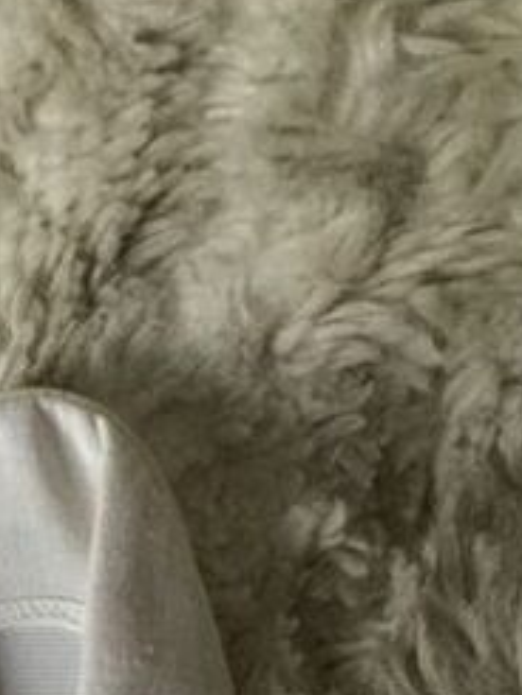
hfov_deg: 17.7
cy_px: 868
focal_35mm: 81
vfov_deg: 22.0
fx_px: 1627
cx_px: -28
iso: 200
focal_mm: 3.3
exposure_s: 1/33
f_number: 2.4
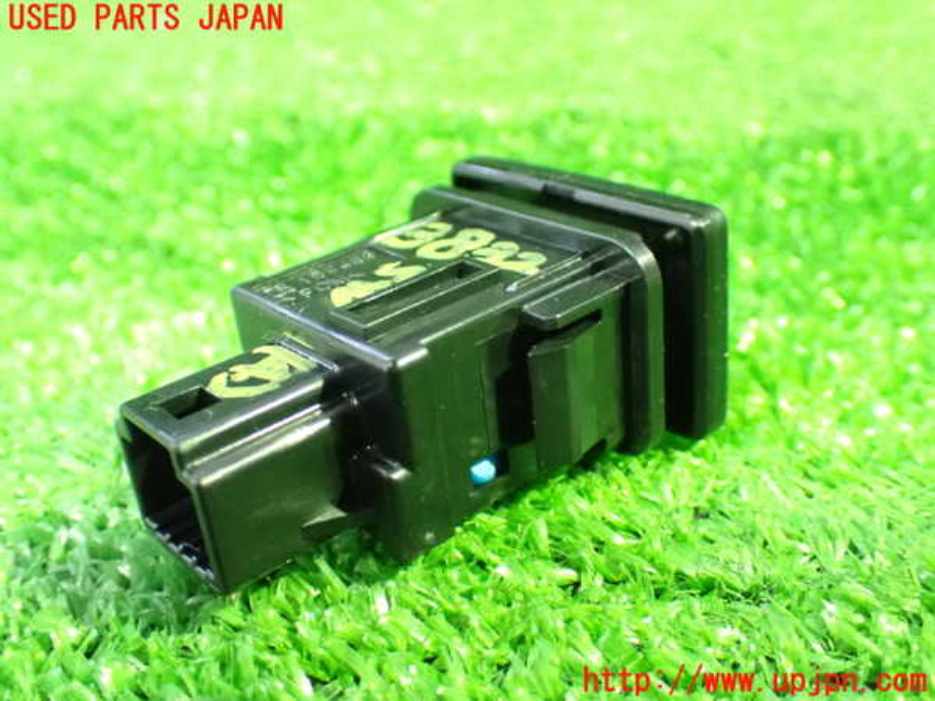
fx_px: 1026
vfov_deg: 37.7
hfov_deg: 49.0
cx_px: 468
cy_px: 350
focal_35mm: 38
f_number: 2.7
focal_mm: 6.83
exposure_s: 1/20
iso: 1600
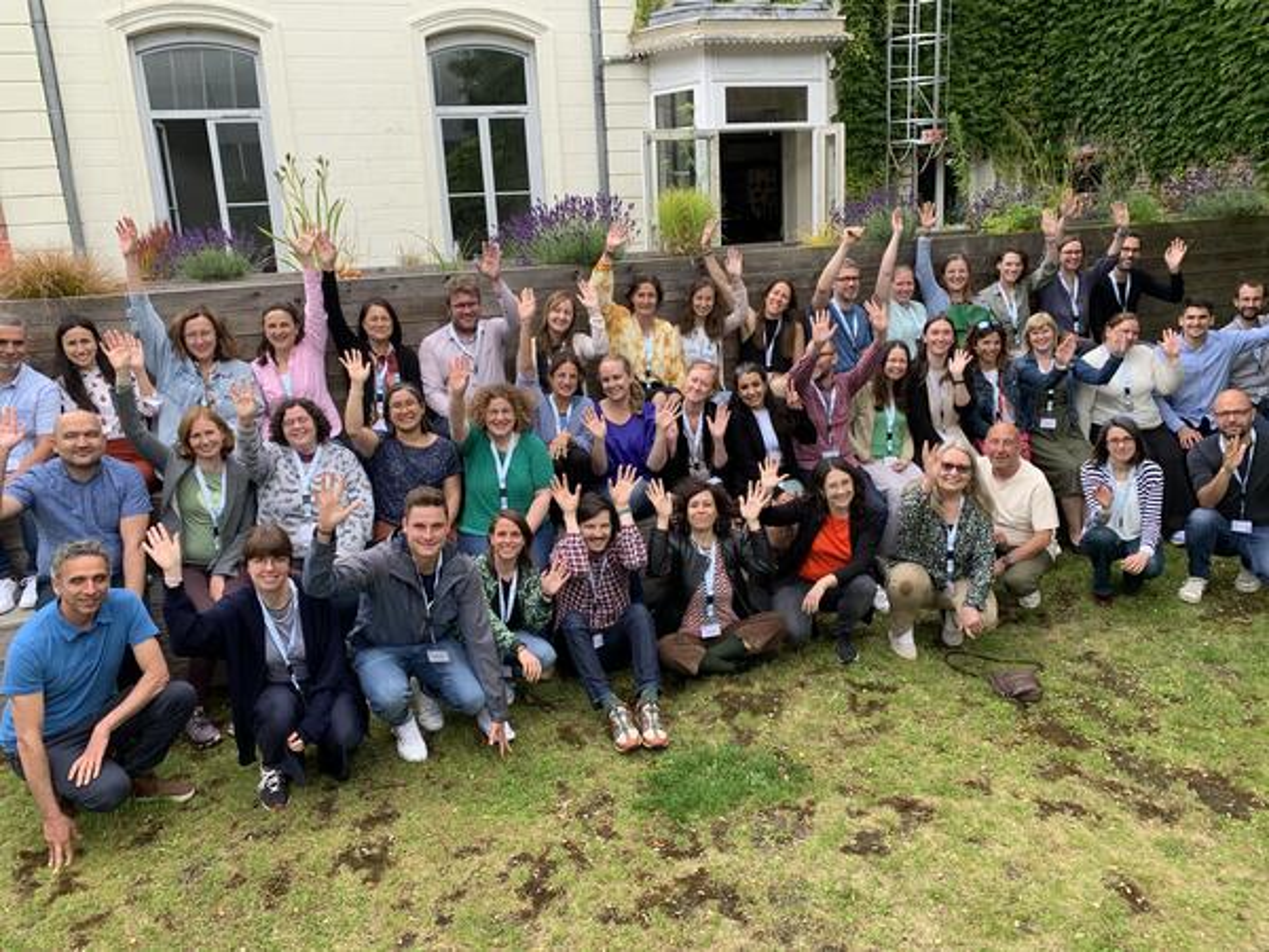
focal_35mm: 26
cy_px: 476
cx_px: 634
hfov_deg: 67.3
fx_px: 953
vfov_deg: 53.1
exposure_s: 1/243
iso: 25
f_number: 1.8
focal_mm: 4.25
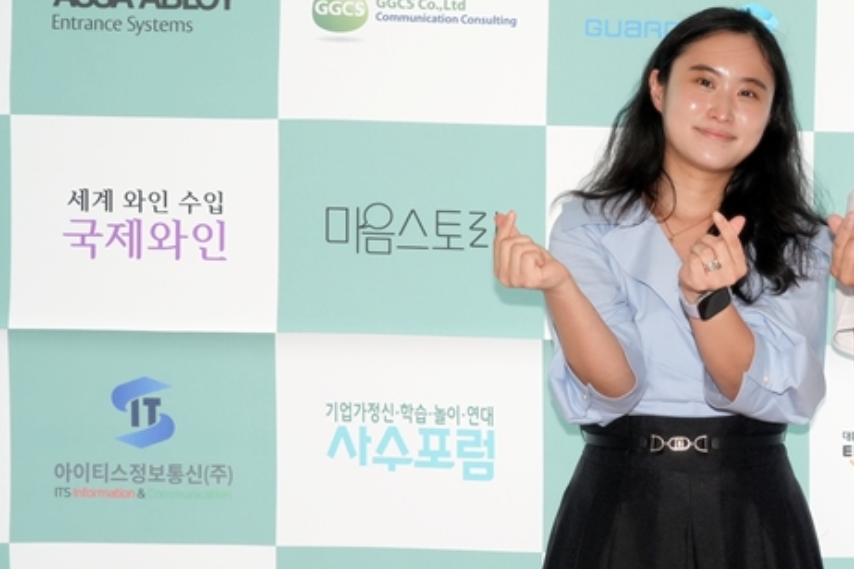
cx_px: 826
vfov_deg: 15.0
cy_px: 213
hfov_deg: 21.7
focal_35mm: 91
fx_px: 2159
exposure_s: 1/125
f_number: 5.6
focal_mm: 42
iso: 1600
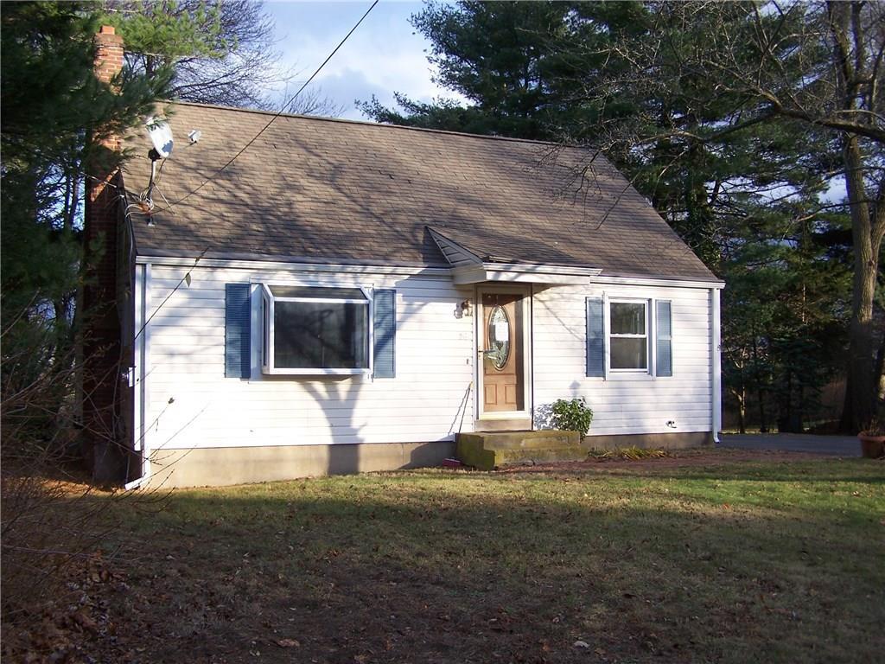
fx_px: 972
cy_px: 332
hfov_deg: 49.0
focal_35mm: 38
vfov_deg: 37.7
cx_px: 442
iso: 80
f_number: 2.8
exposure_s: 1/250
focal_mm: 6.3
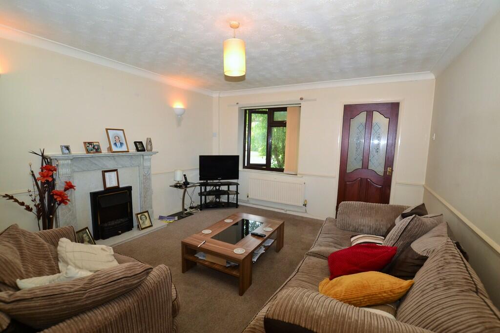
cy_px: 166
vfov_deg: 77.3
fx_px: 208
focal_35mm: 15
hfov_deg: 100.4
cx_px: 250
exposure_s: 1/125
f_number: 5.6
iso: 800
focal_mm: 10
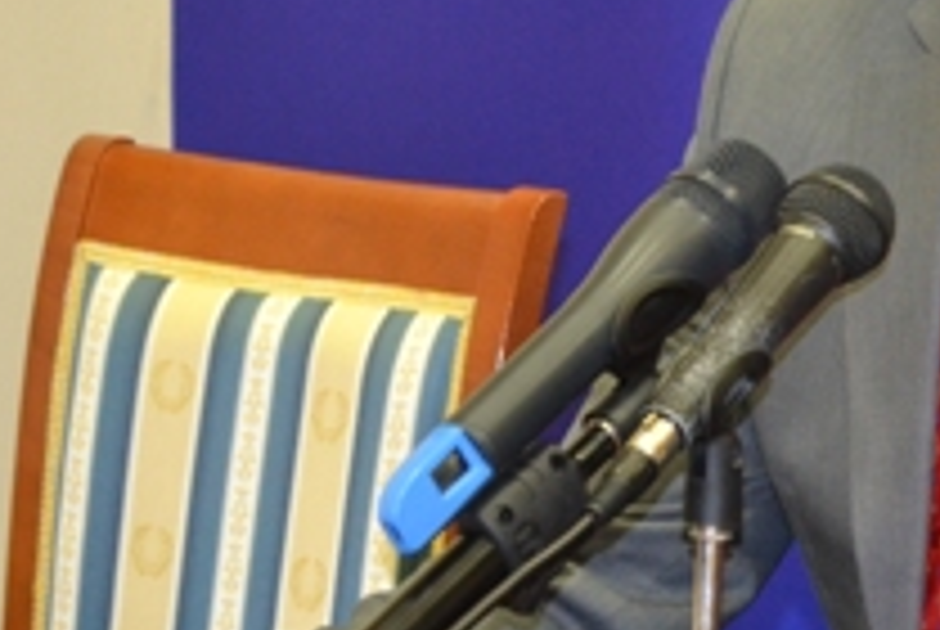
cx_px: 962
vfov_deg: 6.5
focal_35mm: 211
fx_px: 5517
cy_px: 142
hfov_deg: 9.7
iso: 2200
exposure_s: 1/60
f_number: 5.3
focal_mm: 46
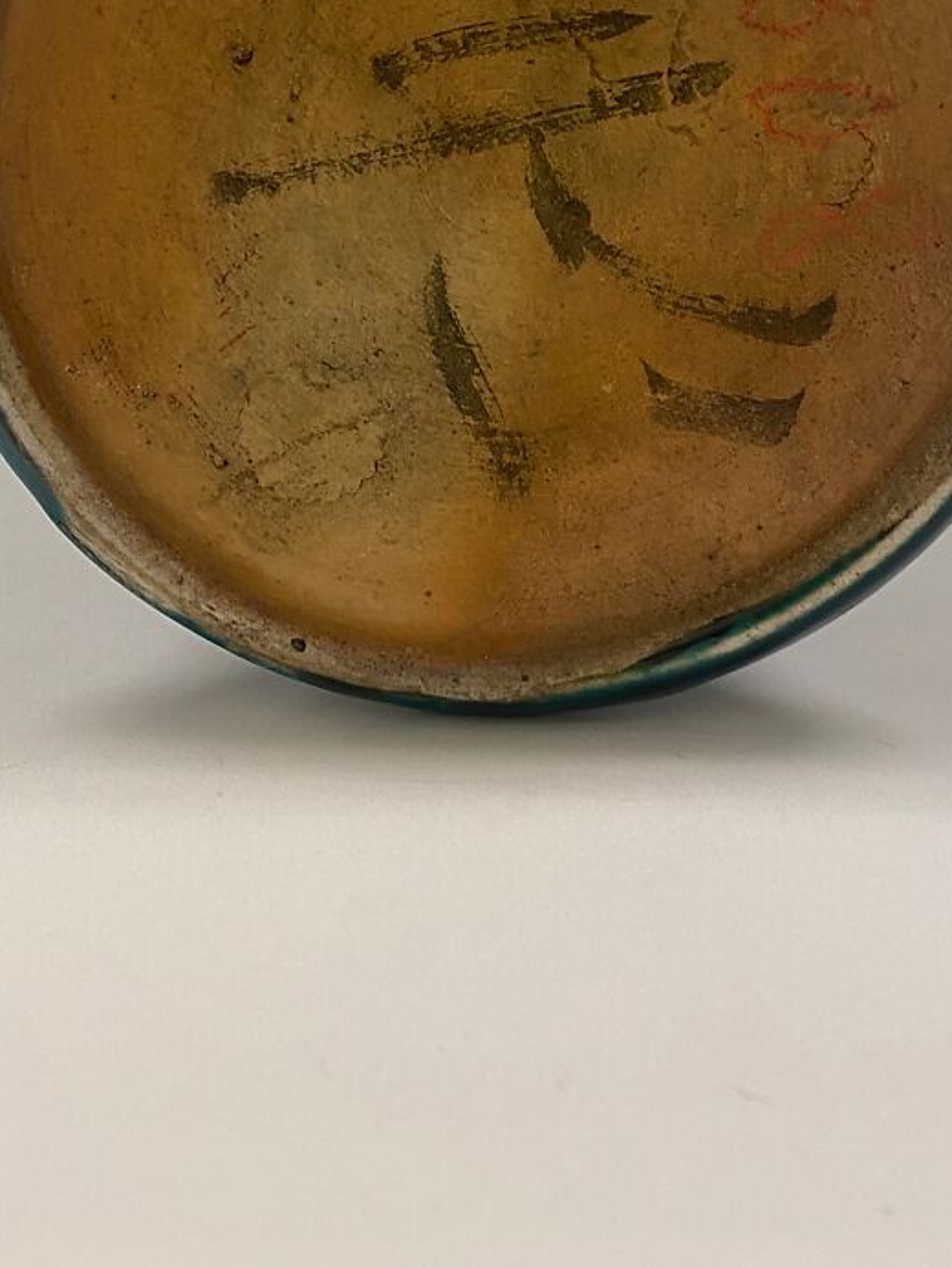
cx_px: 438
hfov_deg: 32.2
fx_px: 1650
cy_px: 176
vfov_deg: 39.6
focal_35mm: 45
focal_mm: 4.25
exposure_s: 1/60
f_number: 1.8
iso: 80
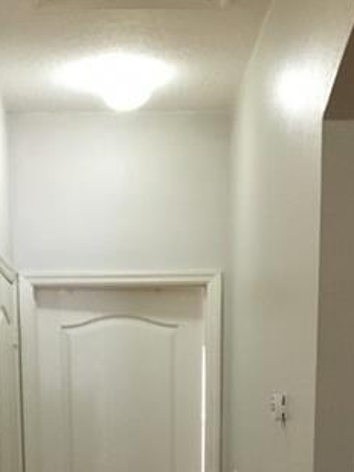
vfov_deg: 24.4
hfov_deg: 20.4
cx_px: 116
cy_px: 573
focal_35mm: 72
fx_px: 981
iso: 160
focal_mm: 4.15
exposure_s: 1/30
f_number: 2.2
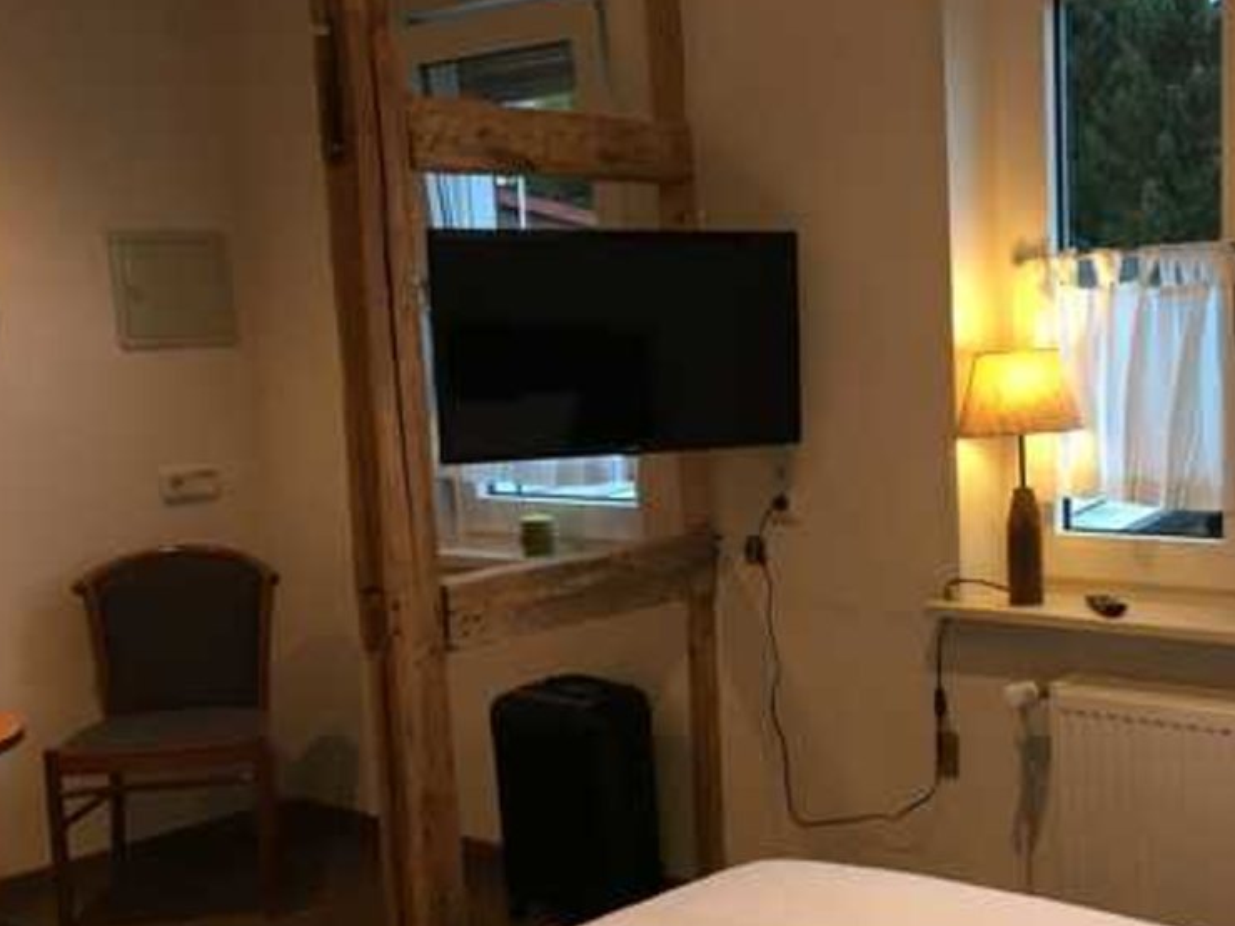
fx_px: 1677
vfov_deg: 30.8
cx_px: 960
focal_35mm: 47
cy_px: 561
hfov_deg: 39.1
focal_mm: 4.15
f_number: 2.2
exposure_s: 1/33
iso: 64
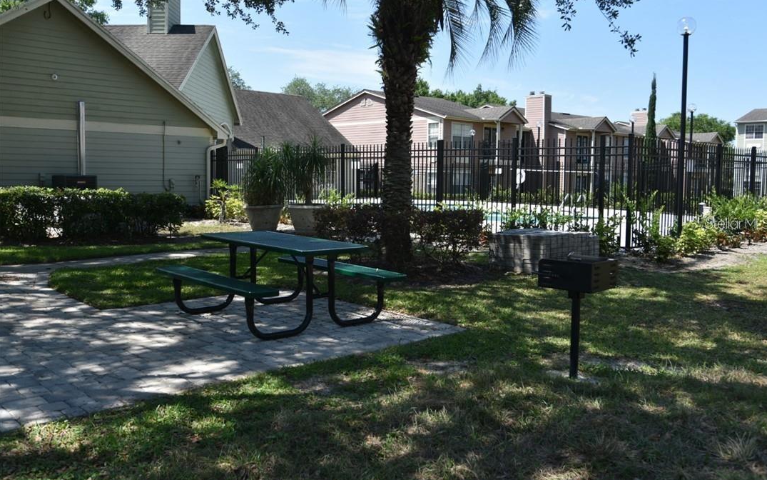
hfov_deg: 55.3
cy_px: 223
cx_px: 385
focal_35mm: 35
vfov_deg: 36.3
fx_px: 732
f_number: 9
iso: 250
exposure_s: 1/320
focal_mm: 34
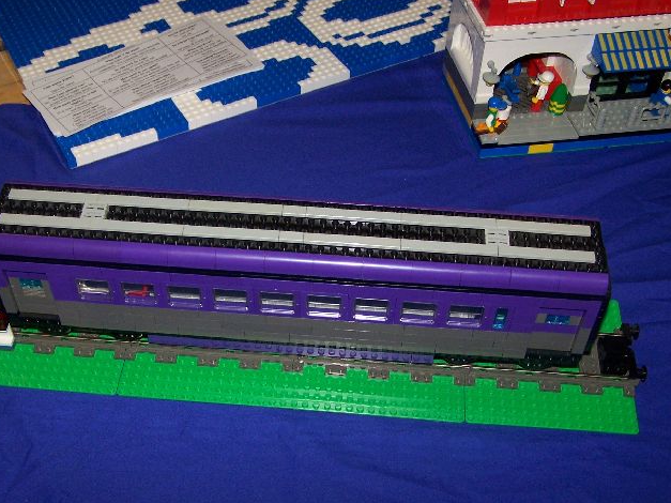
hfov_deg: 39.6
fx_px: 930
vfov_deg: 30.3
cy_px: 257
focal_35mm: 48
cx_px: 309
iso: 140
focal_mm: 6.3
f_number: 2.8
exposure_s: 1/60
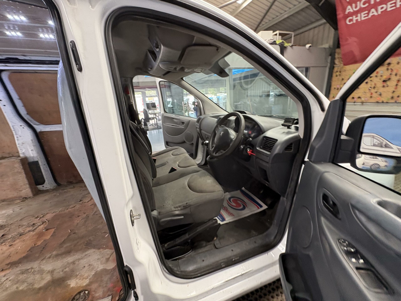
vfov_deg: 85.7
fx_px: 162
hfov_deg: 102.1
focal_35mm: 14
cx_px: 200
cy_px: 150
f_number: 2.2
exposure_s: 1/99
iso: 200
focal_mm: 2.22
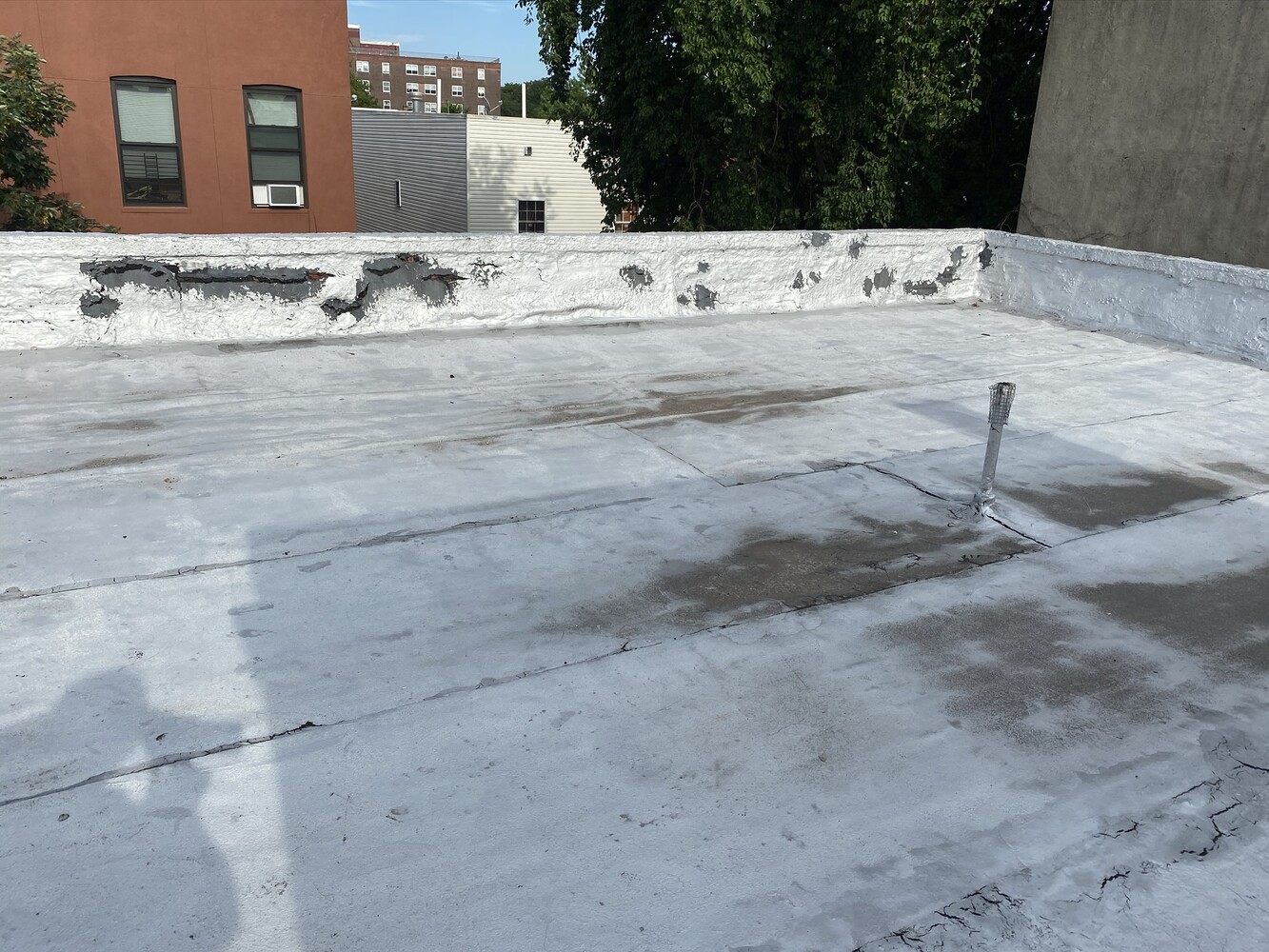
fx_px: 953
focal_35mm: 26
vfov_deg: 53.1
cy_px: 476
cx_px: 634
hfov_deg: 67.3
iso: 32
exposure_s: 1/2817
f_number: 1.8
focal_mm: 4.25
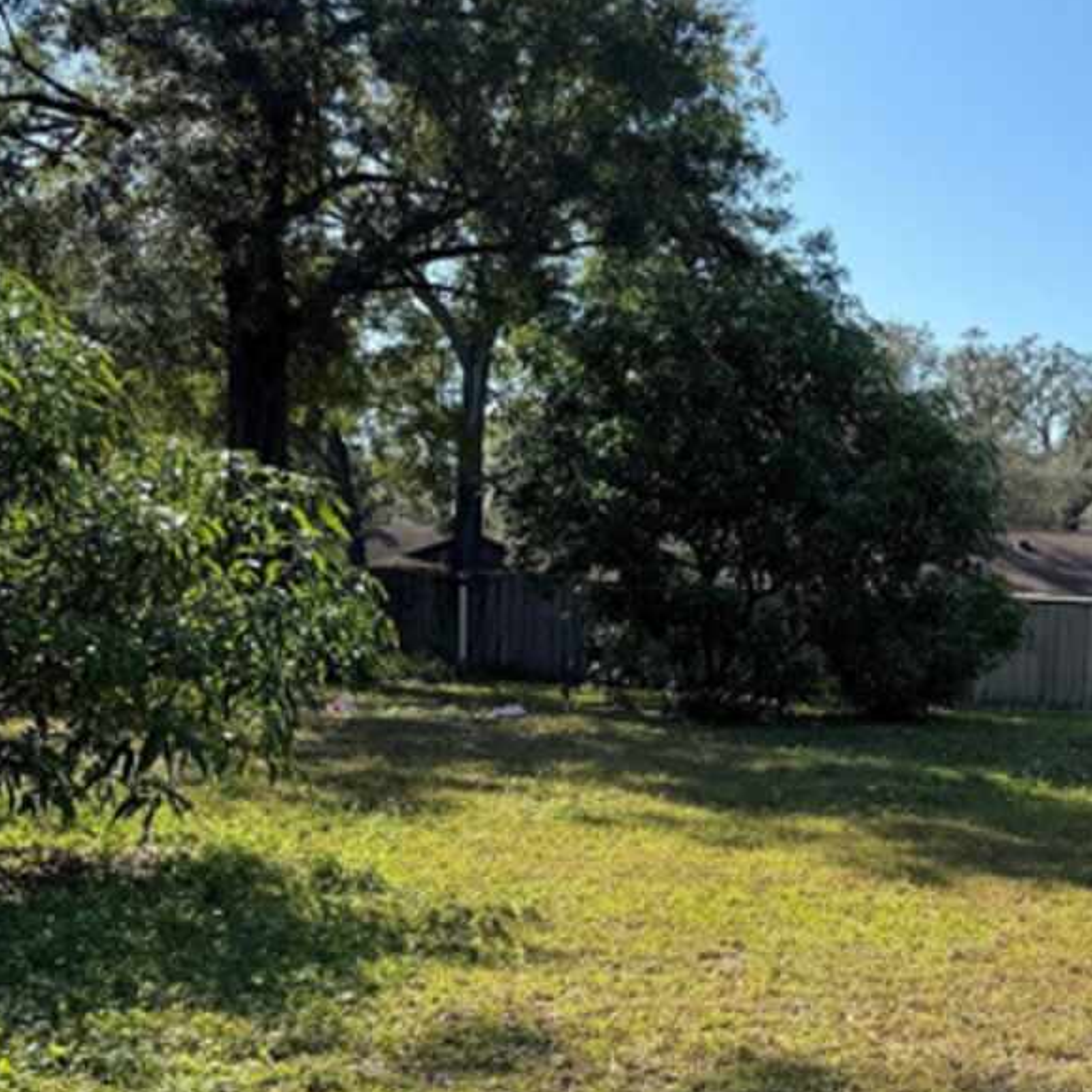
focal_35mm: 47
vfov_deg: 35.5
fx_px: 1677
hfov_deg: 32.4
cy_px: 771
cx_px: 1158
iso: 80
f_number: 1.78
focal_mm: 6.86
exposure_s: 1/2252
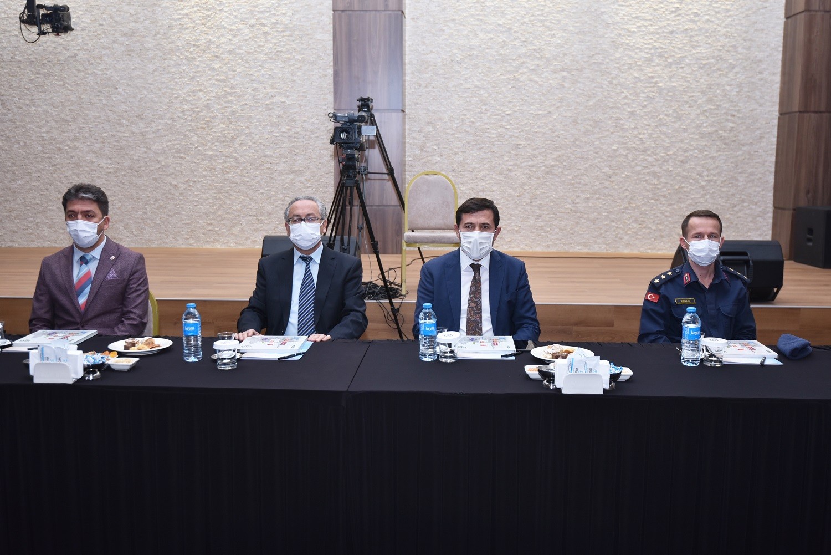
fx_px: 808
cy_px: 278
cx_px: 416
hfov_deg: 54.4
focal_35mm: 35
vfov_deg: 37.9
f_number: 4
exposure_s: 1/125
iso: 250
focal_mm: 35
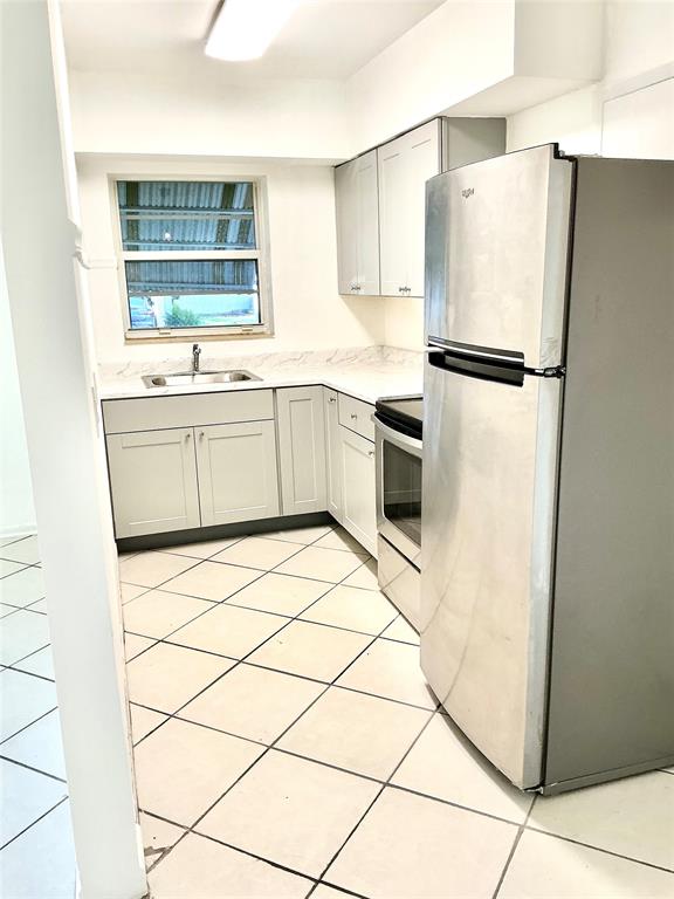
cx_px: 337
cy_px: 450
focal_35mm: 28
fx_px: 727
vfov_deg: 63.4
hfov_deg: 49.7
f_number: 1.8
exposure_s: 1/120
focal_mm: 3
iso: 50
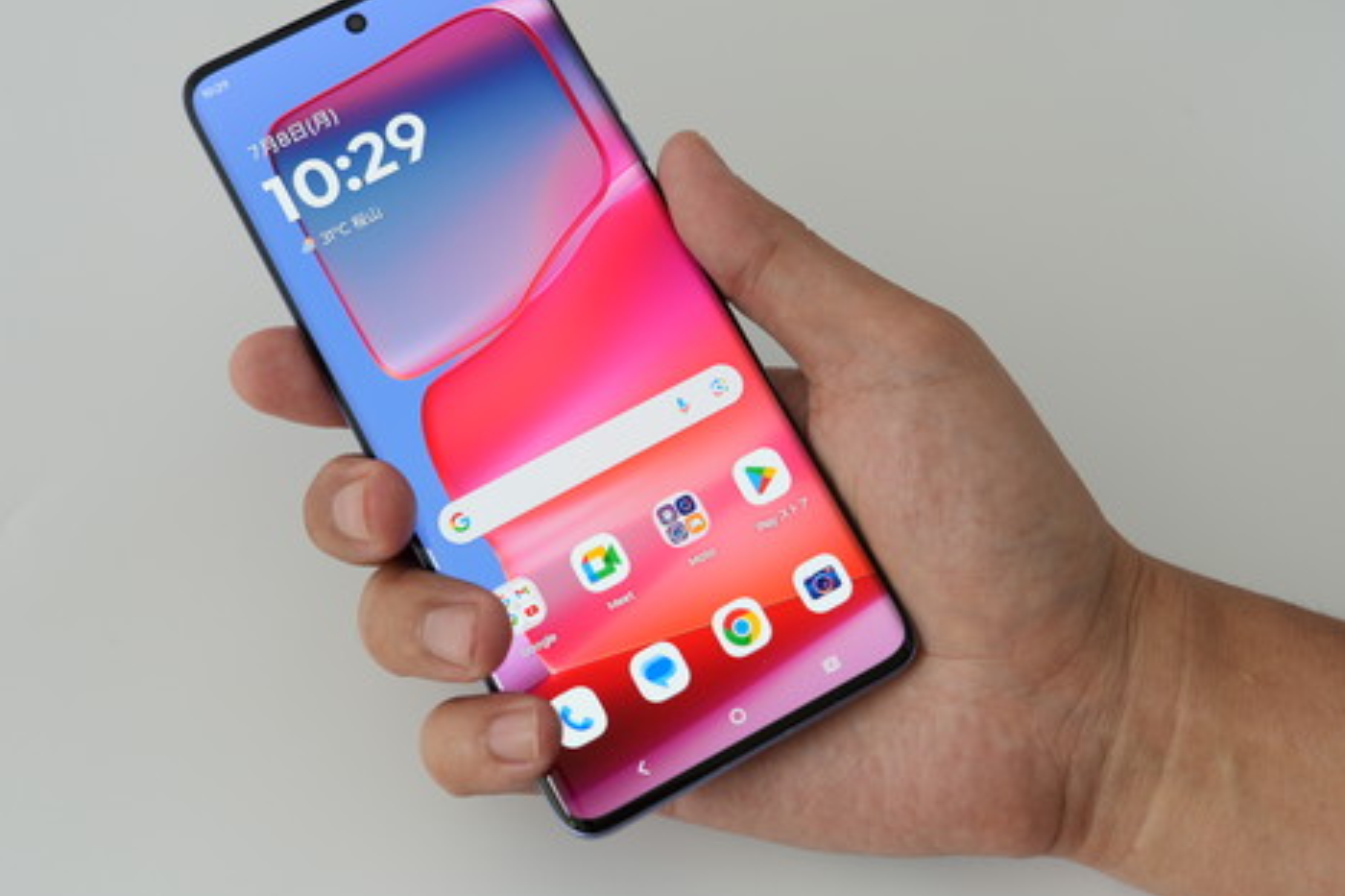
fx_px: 2166
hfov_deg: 34.4
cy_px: 351
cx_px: 576
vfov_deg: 23.3
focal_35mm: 58
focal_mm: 41
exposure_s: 1/50
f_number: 5
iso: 160
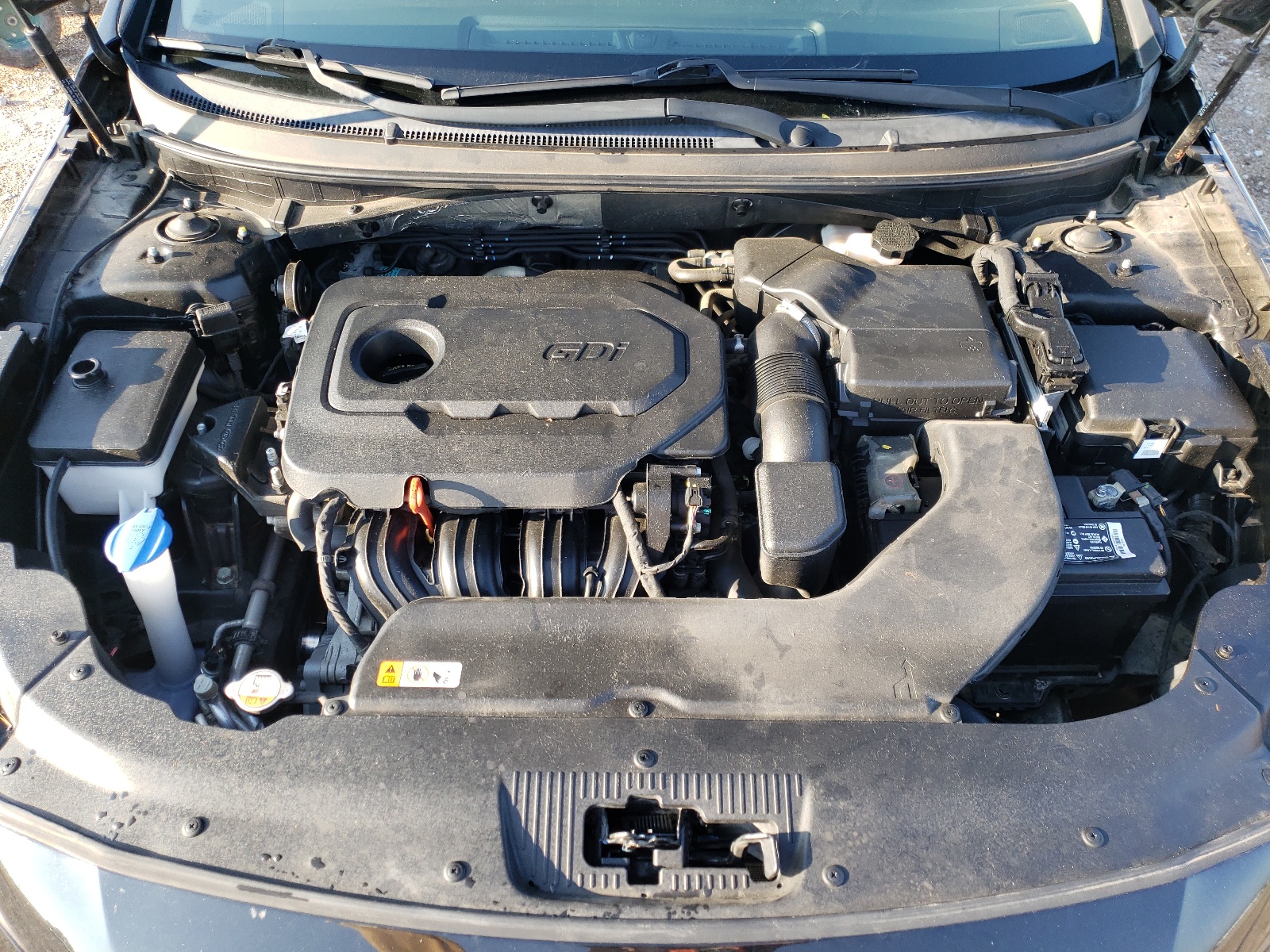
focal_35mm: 26
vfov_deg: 53.1
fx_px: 954
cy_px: 476
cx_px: 635
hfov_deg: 67.3
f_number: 1.5
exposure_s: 1/250
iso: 50
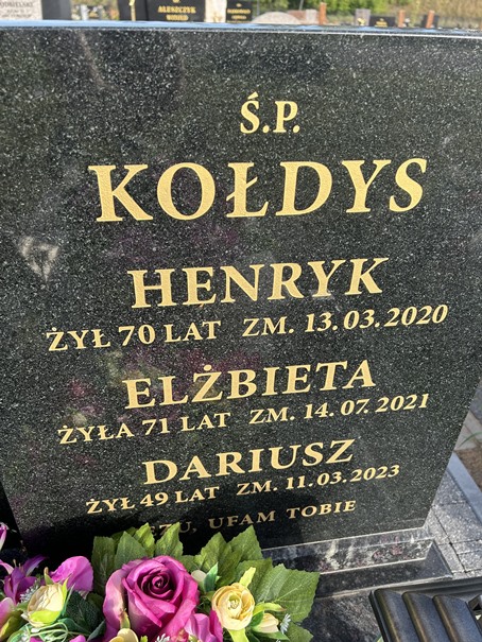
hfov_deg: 53.1
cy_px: 321
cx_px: 241
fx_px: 483
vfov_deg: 67.3
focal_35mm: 26
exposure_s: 1/965
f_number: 1.5
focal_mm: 5.7
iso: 50
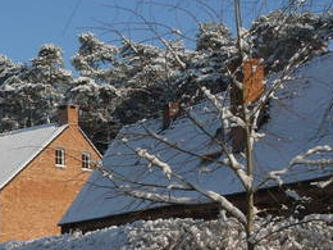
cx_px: 46
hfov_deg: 22.6
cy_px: 191
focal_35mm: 85
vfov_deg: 17.3
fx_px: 818
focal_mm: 4.6
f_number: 5
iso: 100
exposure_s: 1/800
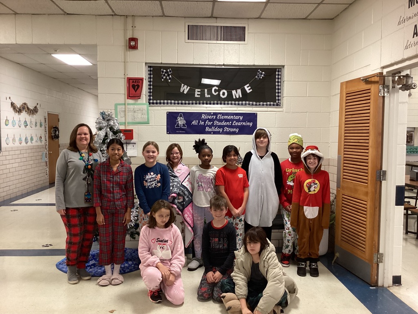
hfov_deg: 58.4
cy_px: 157
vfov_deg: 45.4
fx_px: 374
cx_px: 209
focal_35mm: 31
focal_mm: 3.3
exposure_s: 1/60
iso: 250
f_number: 2.4
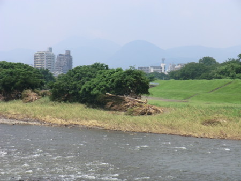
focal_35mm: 76
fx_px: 529
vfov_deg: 19.4
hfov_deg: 25.6
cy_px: 90
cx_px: 120
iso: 80
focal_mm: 13.6
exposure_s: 1/640
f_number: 4.6
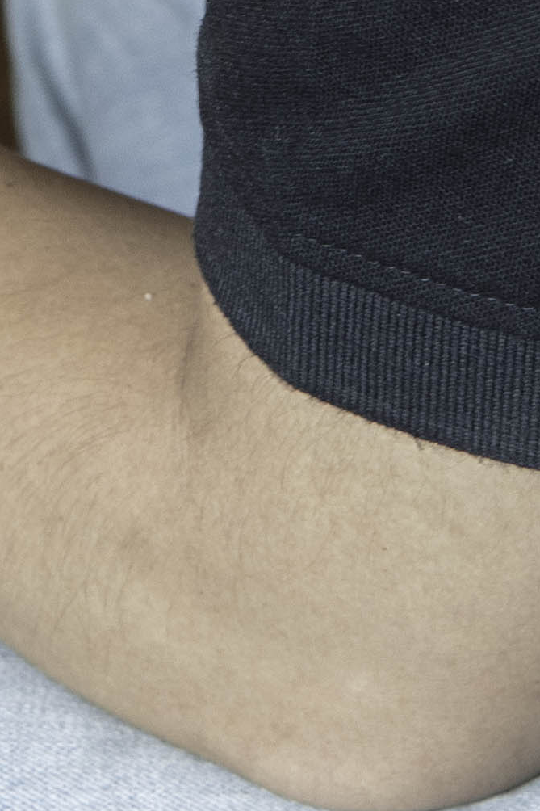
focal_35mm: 269
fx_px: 6054
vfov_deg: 7.2
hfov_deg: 5.0
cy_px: -1120
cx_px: -485
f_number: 4
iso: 500
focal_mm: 30
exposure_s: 1/60
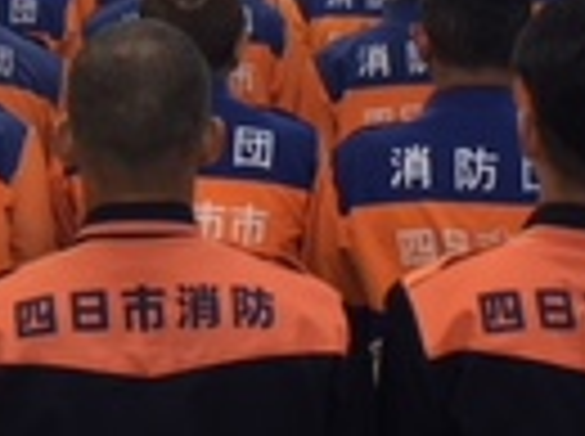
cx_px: 76
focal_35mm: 143
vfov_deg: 10.1
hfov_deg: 13.7
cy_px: -166
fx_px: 2412
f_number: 2.2
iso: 32
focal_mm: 4.15
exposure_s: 1/30
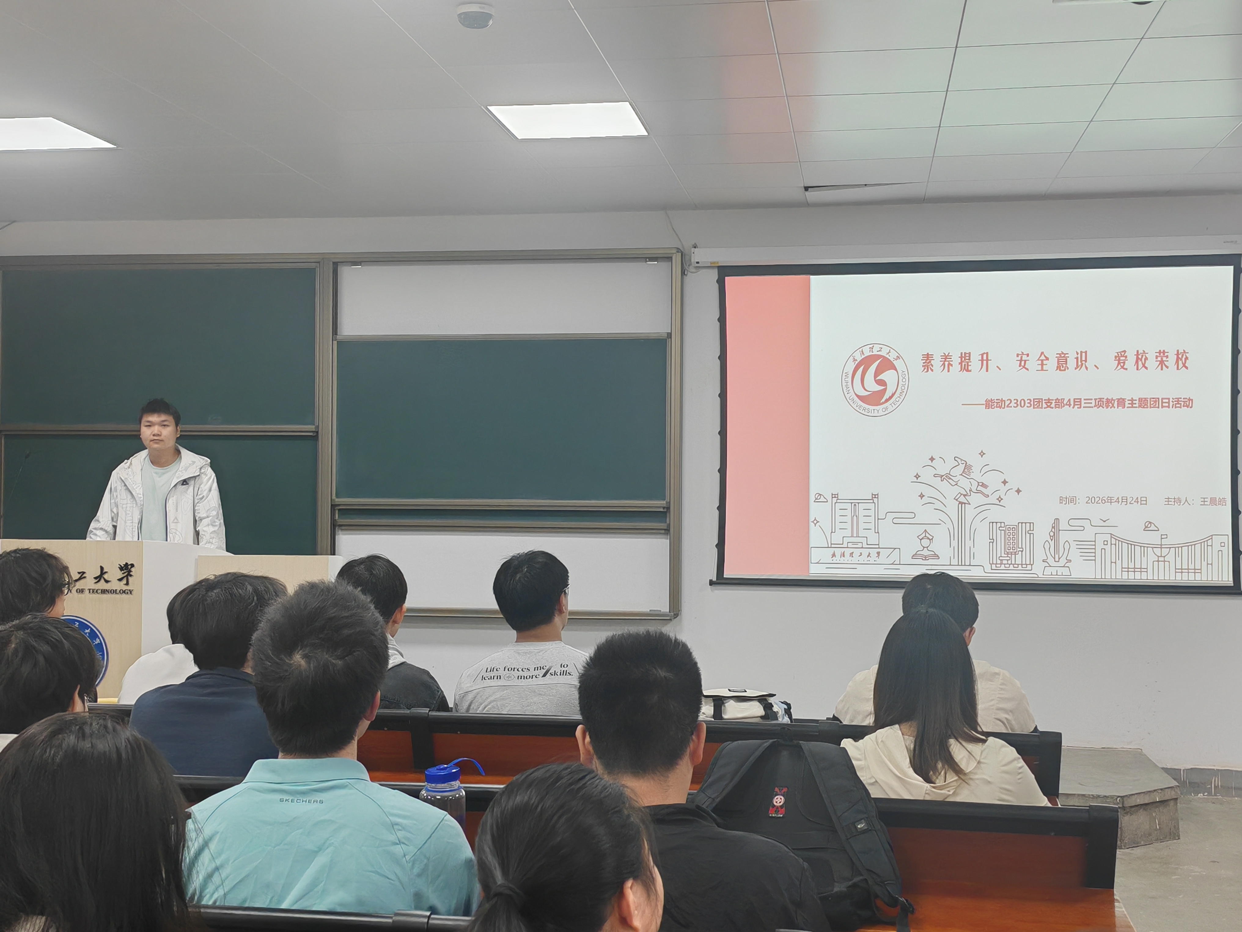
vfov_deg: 32.2
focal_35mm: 45
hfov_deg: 42.1
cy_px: 466
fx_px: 1615
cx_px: 621
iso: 400
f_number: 1.9
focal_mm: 6.12
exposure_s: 1/100
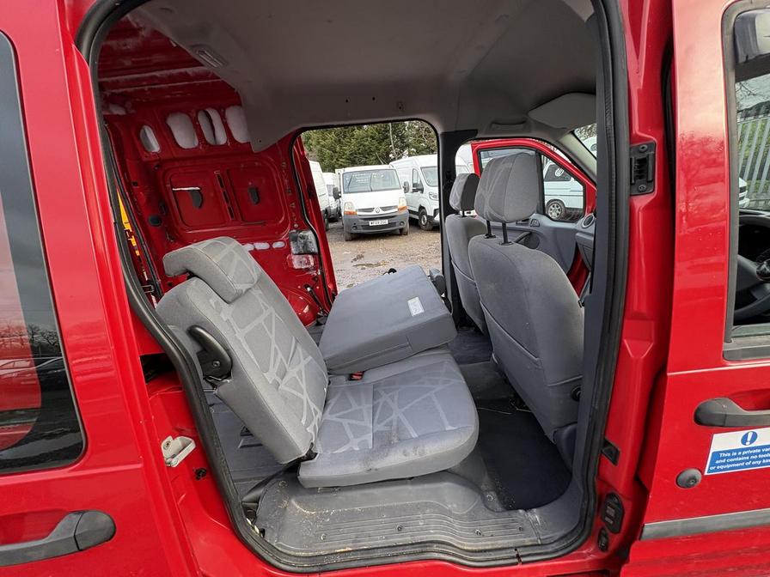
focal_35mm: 14
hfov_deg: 102.1
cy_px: 288
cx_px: 385
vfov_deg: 85.7
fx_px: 311
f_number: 2.2
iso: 80
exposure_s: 1/99
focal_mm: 2.22
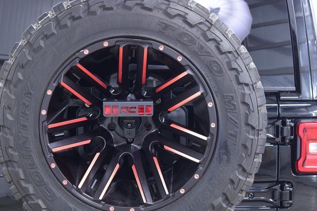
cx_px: 134
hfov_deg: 30.5
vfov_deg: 20.6
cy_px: 124
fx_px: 581
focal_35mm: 66
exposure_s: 1/15
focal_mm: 32
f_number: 5
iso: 1600
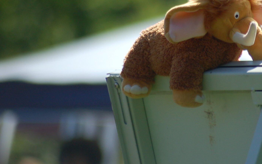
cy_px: 43
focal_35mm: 715
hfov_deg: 2.9
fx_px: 5104
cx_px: 203
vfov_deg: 1.8
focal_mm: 300
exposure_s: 1/1000
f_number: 5.6
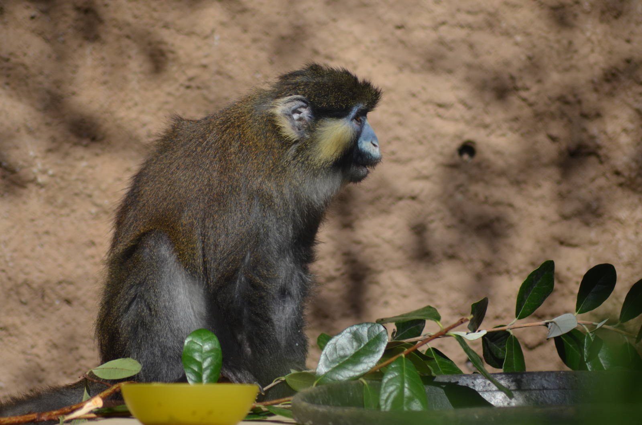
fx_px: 5873
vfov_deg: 4.1
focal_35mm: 330
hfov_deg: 6.3
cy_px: 212
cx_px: 321
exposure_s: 1/1600
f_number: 5
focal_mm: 220
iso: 400
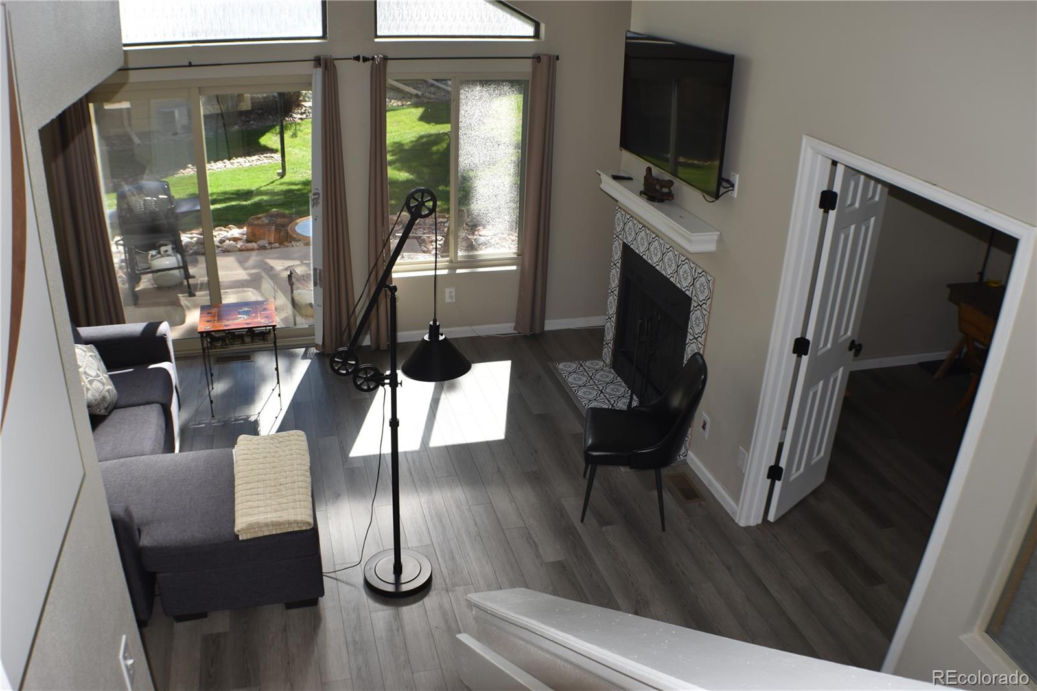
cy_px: 346
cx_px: 518
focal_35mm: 38
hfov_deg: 51.3
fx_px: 1080
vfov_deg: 35.5
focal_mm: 25
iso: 125
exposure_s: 1/125
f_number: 5.6
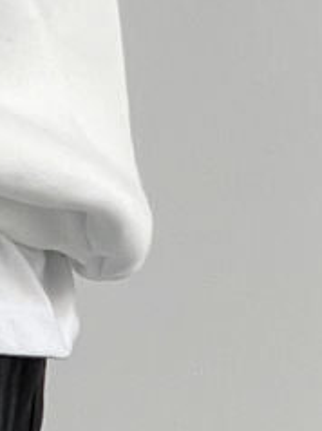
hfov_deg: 4.2
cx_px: -217
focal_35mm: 350
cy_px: 1273
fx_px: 4349
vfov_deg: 5.4
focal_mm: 6
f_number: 2
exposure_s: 1/120
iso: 64
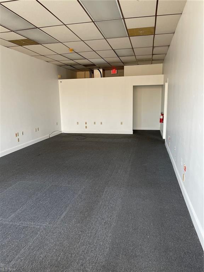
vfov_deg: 67.3
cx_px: 102
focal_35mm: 26
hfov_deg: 53.1
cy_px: 136
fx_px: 204
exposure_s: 1/121
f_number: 1.6
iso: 100
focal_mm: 4.2
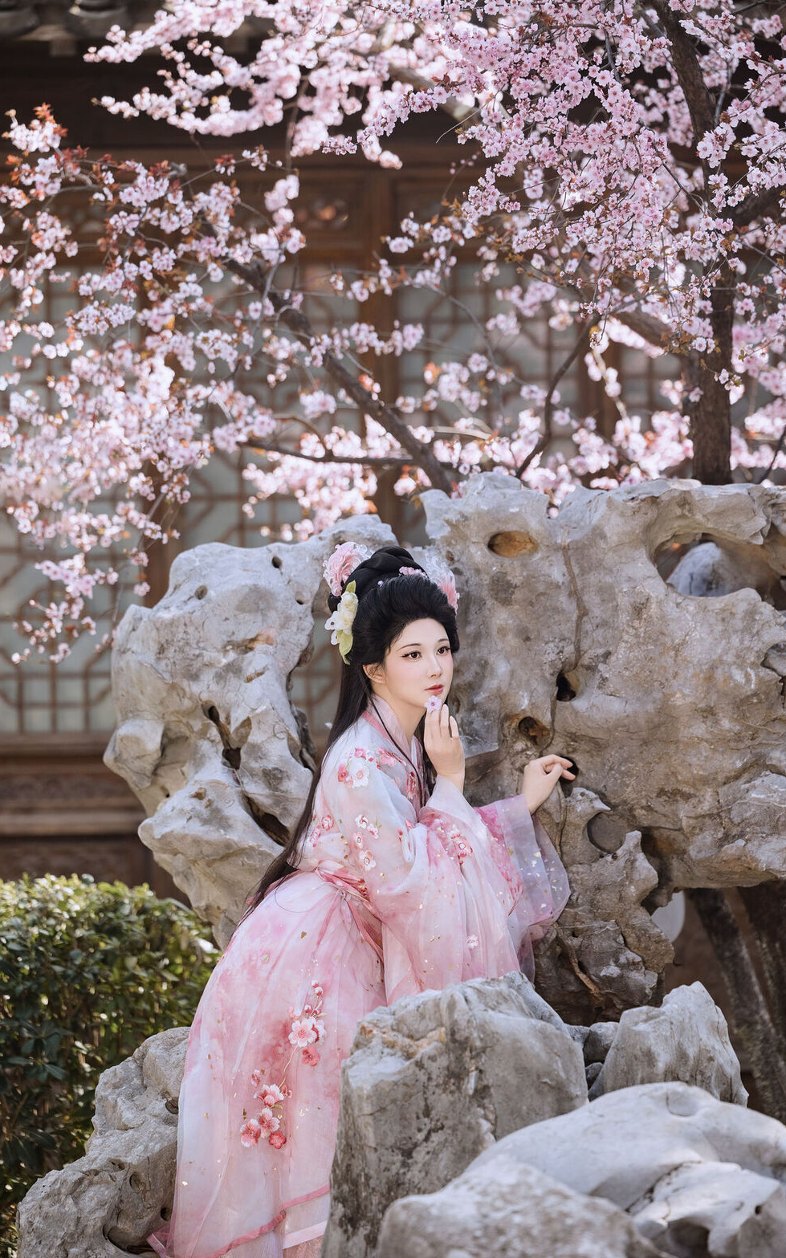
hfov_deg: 7.9
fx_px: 5725
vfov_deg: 12.5
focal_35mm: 167
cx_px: 373
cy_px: 631
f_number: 3.2
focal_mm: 163
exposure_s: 1/400
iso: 100
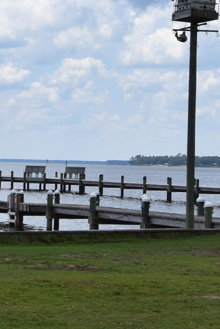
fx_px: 1192
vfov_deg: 15.8
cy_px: 161
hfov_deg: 10.1
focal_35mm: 130
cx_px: -151
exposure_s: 1/500
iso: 160
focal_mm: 24
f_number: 8
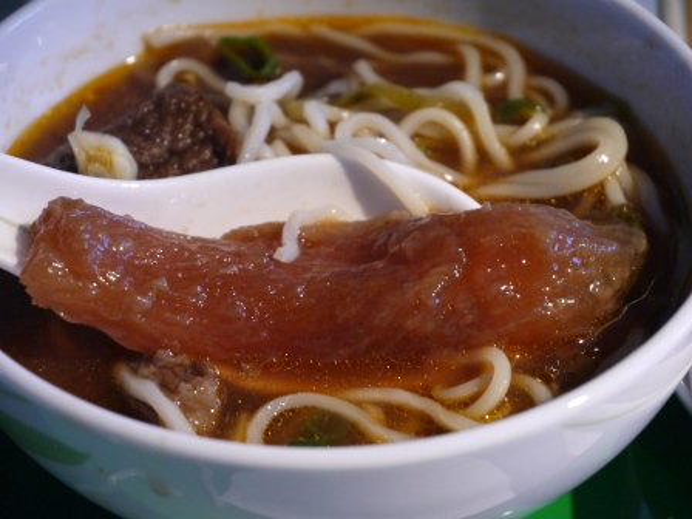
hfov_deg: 23.3
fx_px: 1679
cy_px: 260
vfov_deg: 17.6
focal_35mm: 84
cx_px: 346
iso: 1600
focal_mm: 42
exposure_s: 1/80
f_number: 5.6
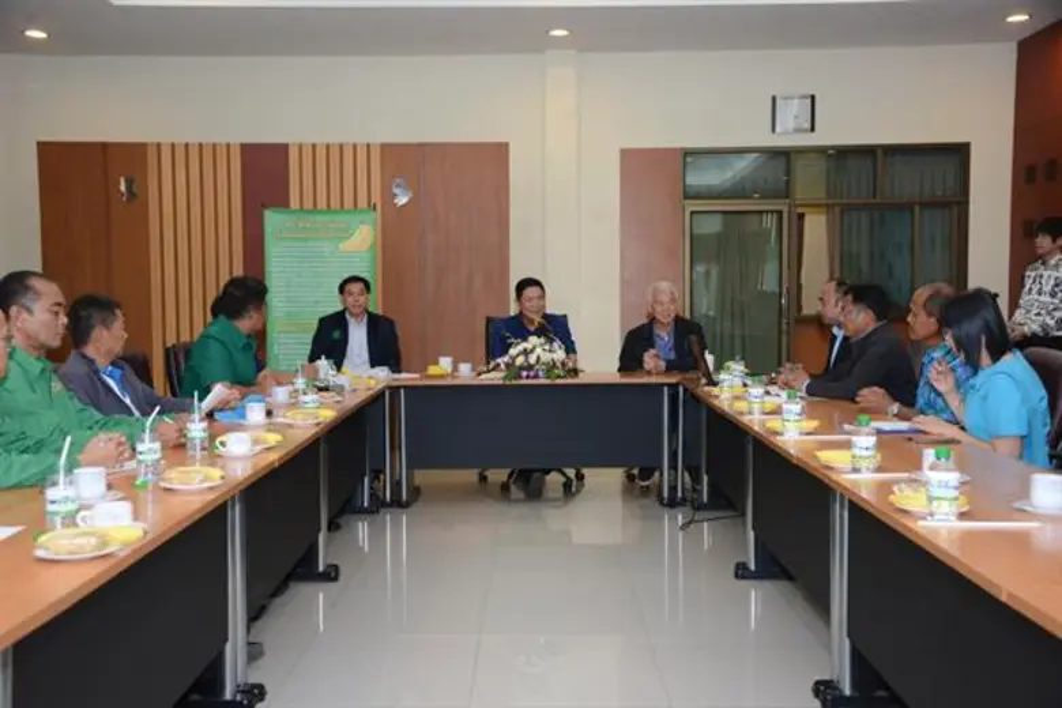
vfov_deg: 31.9
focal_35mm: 42
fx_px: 1239
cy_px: 354
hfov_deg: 46.4
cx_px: 531
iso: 5000
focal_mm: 42
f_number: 5.6
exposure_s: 1/200
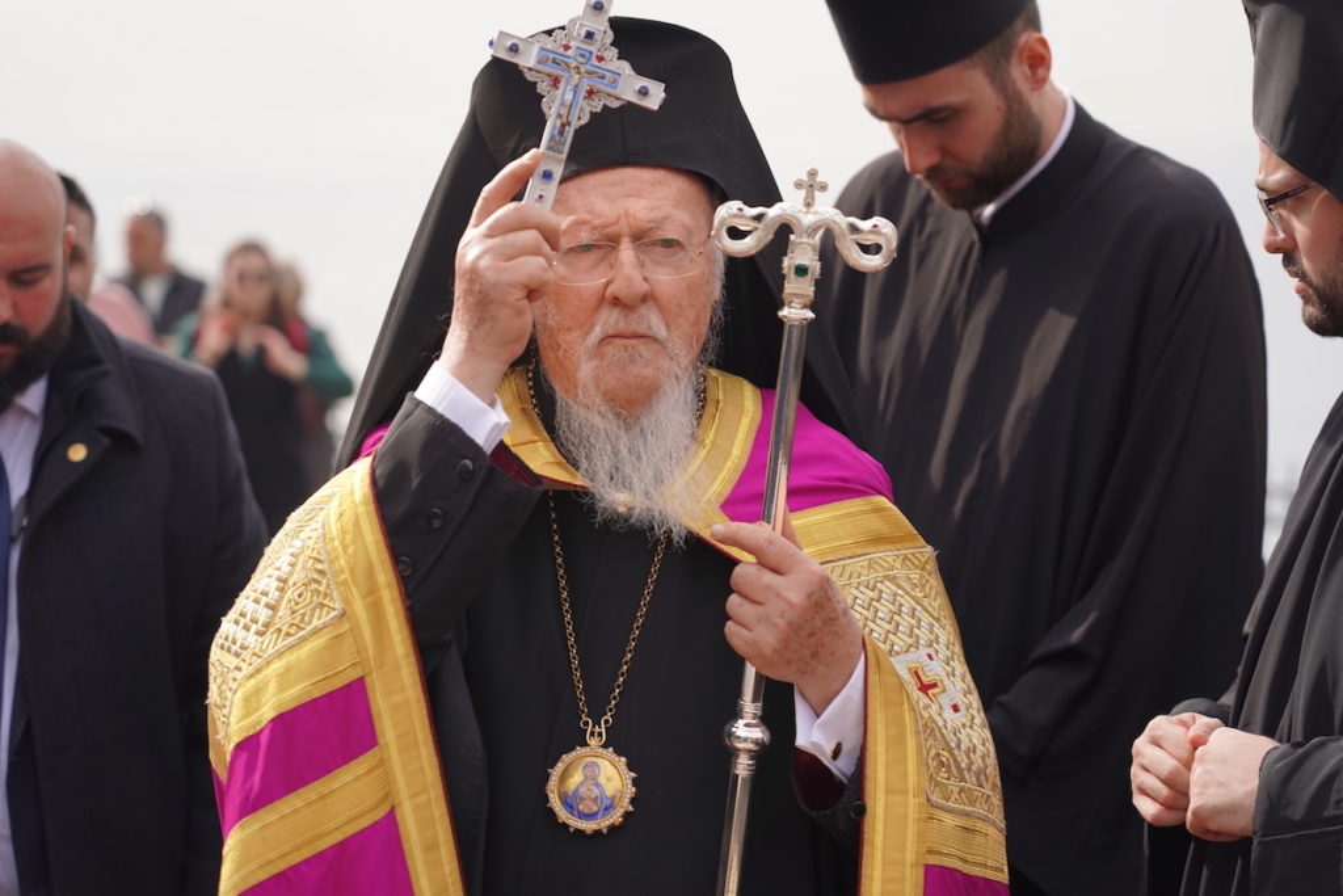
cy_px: 448
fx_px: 3917
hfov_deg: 19.5
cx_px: 672
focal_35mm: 105
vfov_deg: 13.0
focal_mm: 105
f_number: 4.5
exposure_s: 1/320
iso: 100
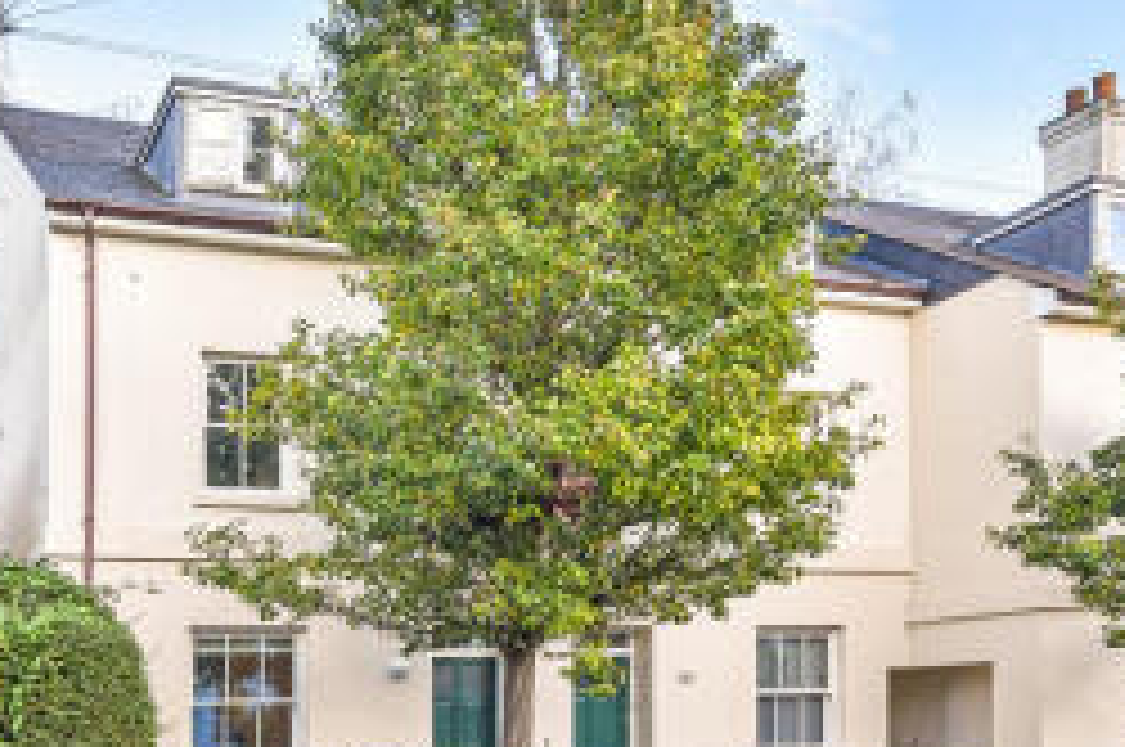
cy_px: 515
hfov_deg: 47.2
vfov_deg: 32.9
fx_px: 1248
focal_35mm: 40
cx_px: 320
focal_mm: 21
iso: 400
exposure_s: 1/200
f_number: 8
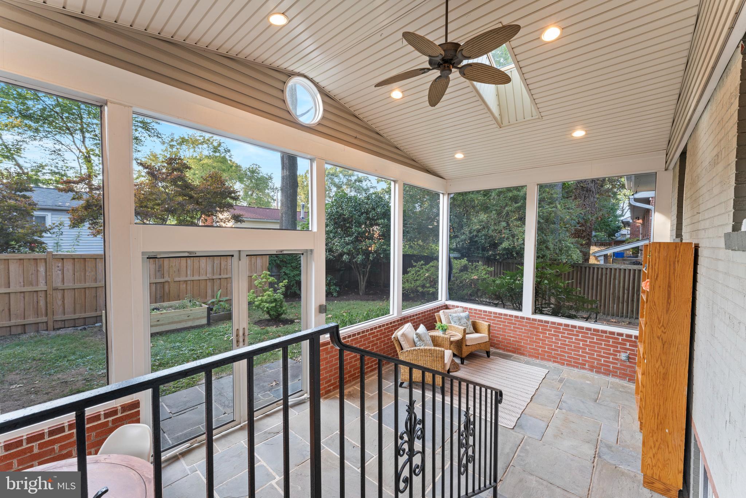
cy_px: 249
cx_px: 373
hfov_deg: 104.3
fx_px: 290
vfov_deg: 81.2
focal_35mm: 14
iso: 320
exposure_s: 1/3
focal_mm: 14
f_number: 11
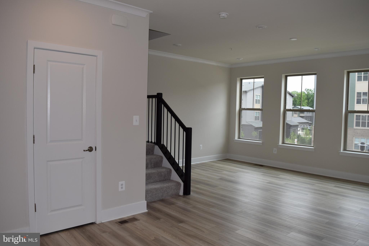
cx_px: 184
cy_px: 123
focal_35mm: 27
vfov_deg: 47.9
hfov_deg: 67.4
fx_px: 277
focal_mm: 18
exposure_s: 1/125
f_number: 5.6
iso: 250
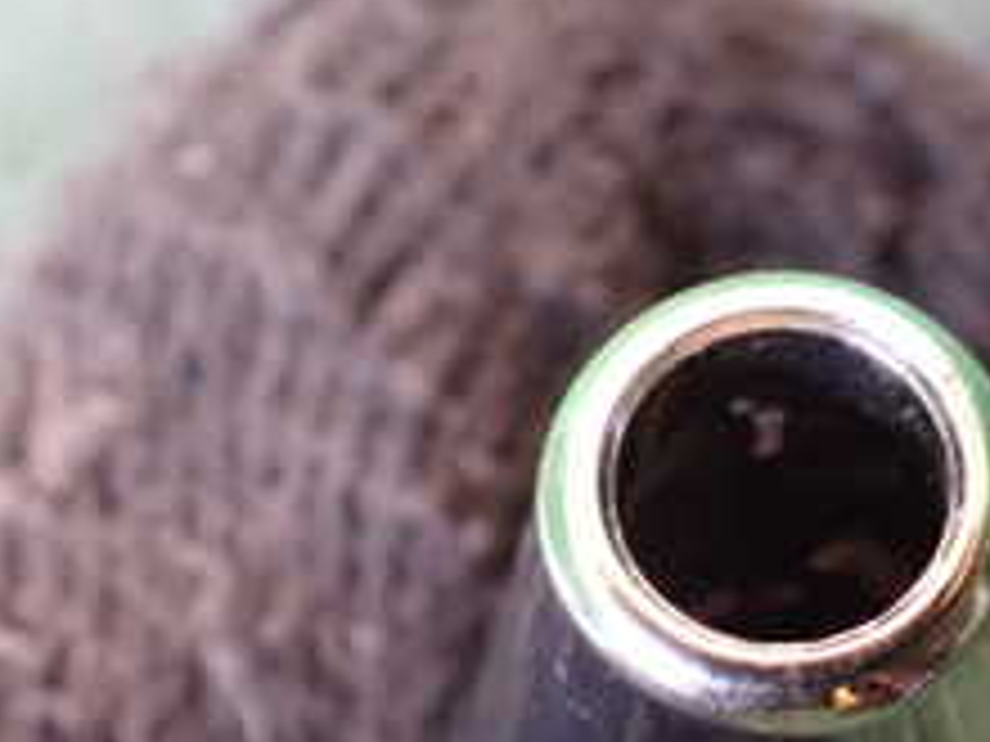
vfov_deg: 18.0
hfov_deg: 23.5
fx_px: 2345
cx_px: 765
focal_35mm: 82
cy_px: 400
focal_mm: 5.4
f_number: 2.3
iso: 1250
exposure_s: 1/30
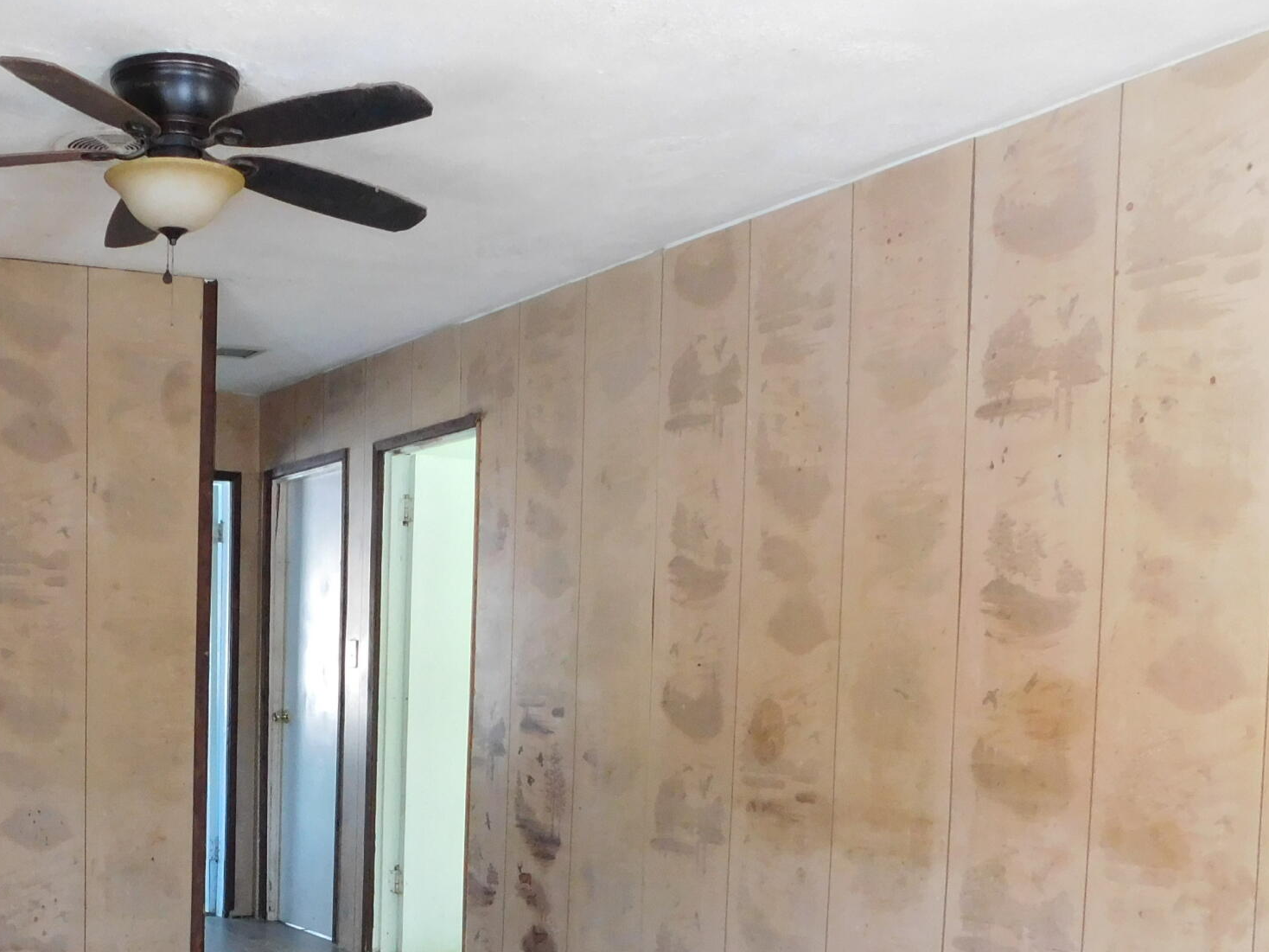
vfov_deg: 30.0
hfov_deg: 39.0
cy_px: 797
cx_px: 265
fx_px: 1723
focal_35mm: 47
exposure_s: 1/30
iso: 360
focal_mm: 4
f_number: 3
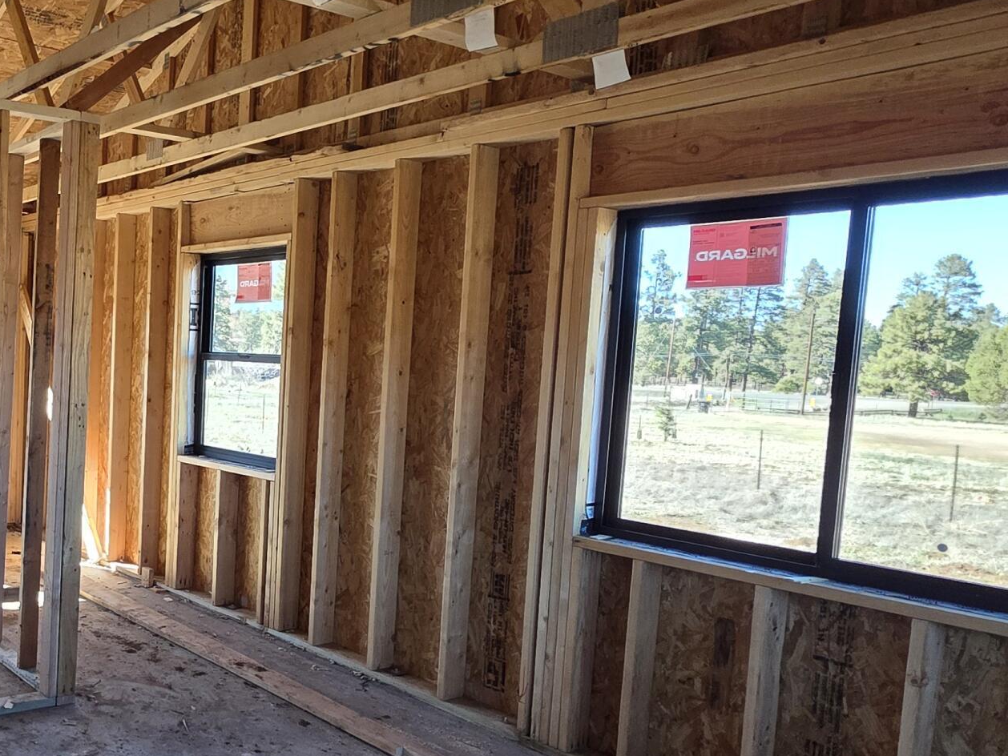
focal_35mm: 31
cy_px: 432
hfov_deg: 52.1
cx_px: 120
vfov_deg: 45.3
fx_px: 903
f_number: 1.9
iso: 200
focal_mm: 2.2
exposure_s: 1/359
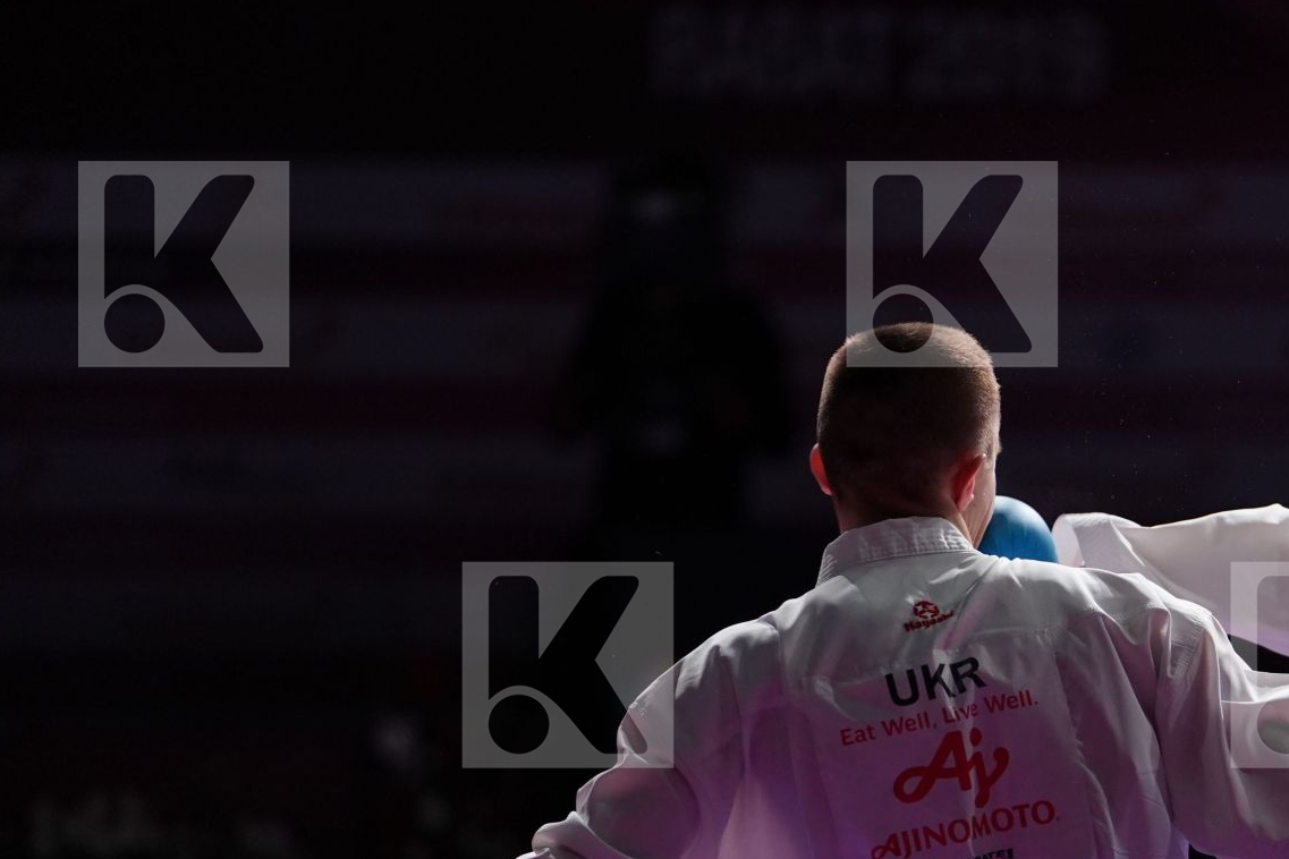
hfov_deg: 8.6
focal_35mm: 239
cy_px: 665
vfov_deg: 5.7
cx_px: 952
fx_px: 8557
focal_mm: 151
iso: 2500
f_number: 2.8
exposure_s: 1/1000
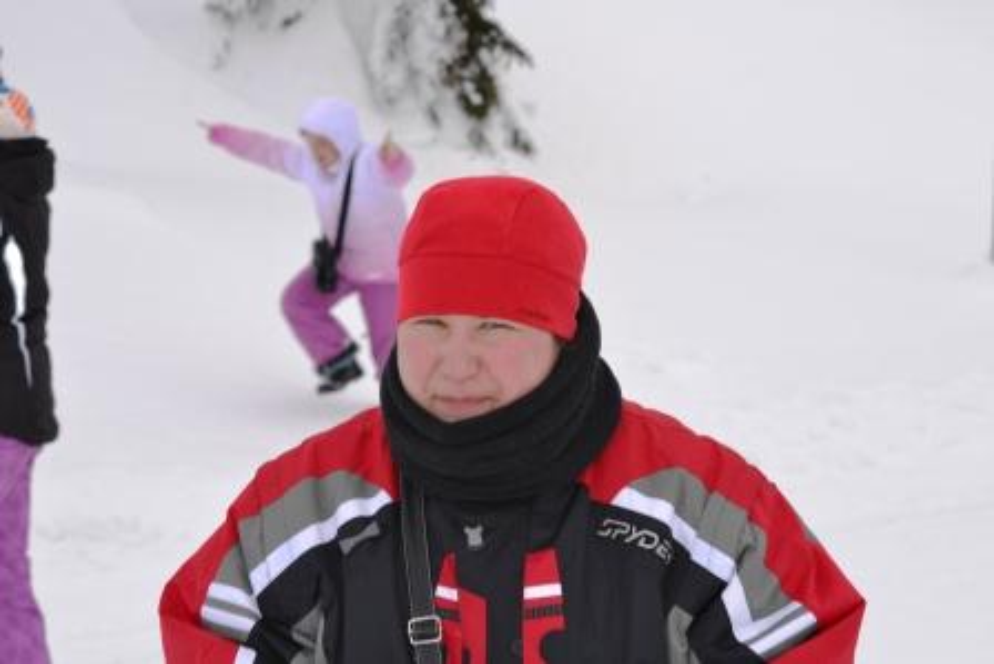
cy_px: 332
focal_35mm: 105
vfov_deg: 13.1
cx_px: 497
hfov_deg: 19.5
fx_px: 2900
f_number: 8
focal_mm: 70
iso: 100
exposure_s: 1/200
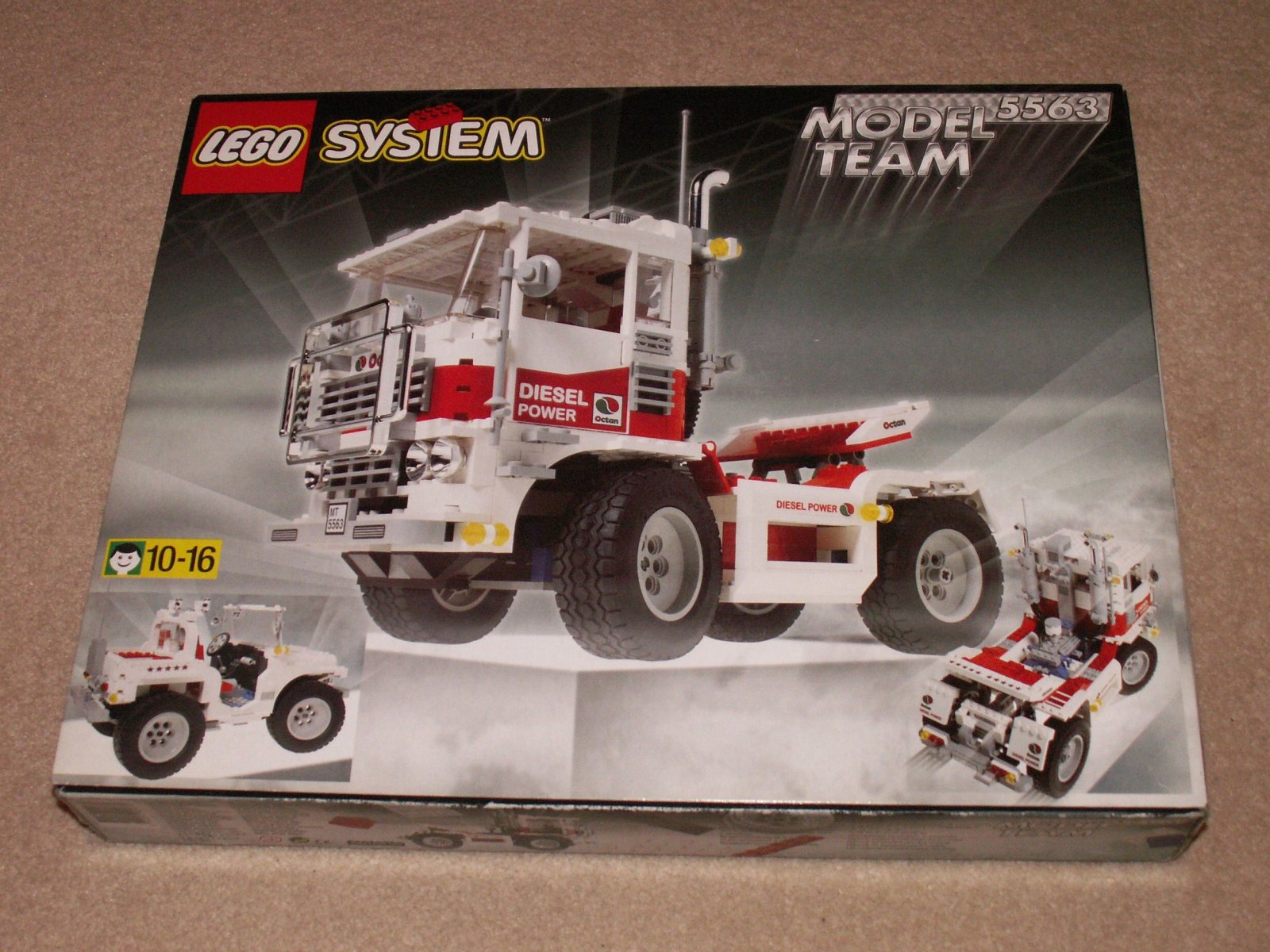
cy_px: 476
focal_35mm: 41
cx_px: 635
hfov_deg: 45.8
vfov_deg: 35.1
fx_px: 1504
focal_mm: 6.84
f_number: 2.8
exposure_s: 1/60
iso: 160
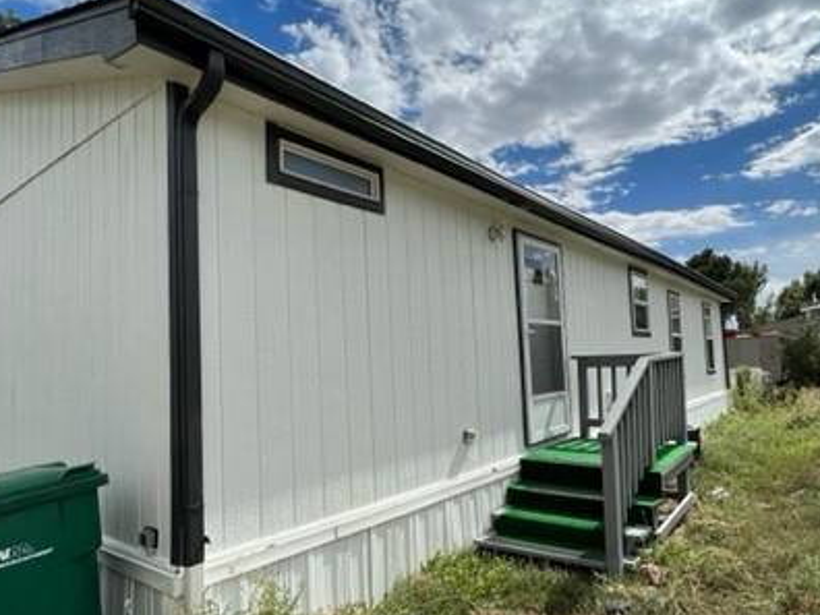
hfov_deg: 78.5
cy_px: 340
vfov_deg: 63.3
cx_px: 472
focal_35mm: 21
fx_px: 497
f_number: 1.8
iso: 32
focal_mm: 1.57
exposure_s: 1/2660
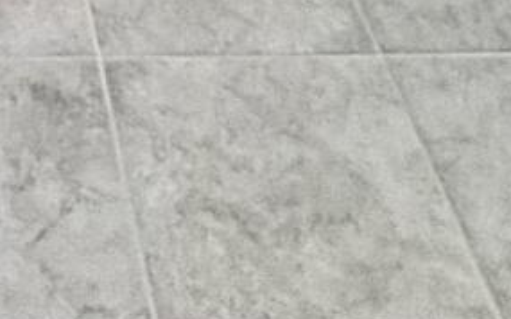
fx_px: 1448
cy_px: -1020
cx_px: -133
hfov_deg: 18.7
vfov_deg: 7.6
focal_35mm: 104
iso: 160
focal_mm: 2.22
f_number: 2.2
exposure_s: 1/120
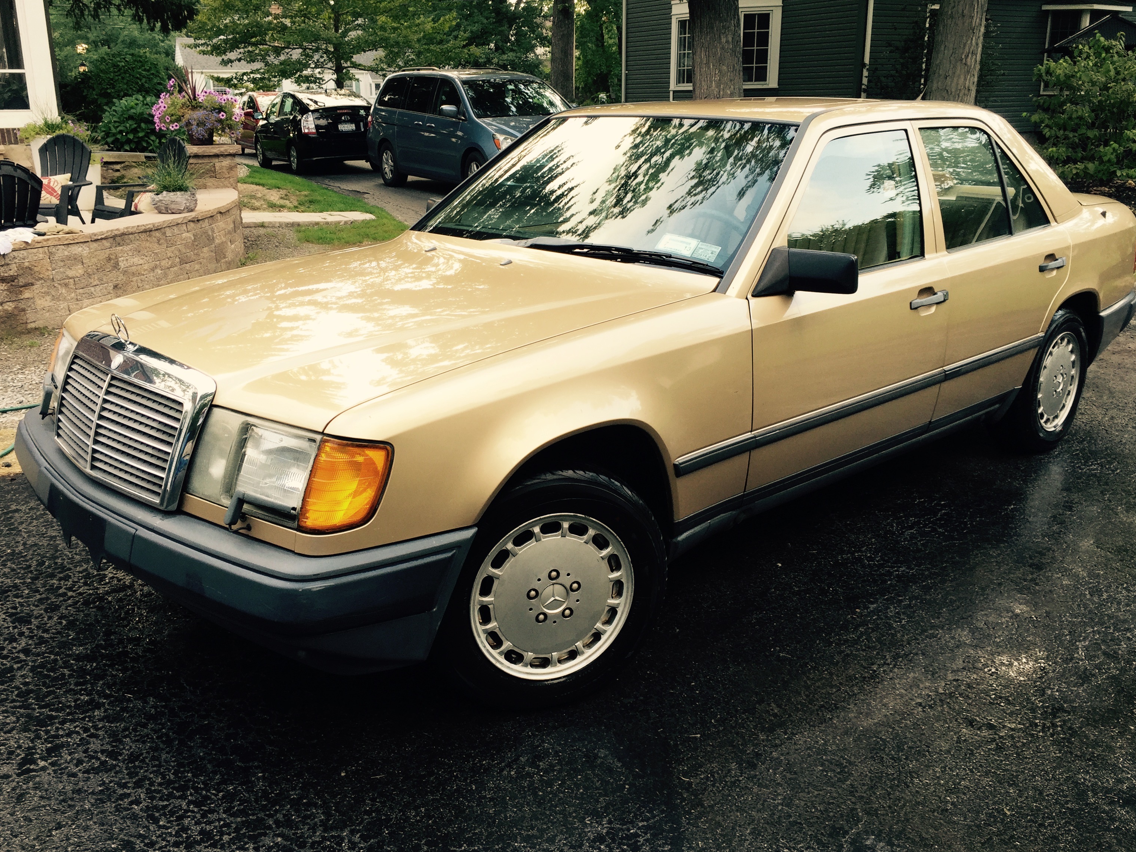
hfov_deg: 58.3
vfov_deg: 45.4
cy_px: 401
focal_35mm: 31
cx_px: 556
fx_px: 1017
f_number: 2.2
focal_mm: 4.15
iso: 32
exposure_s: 1/120
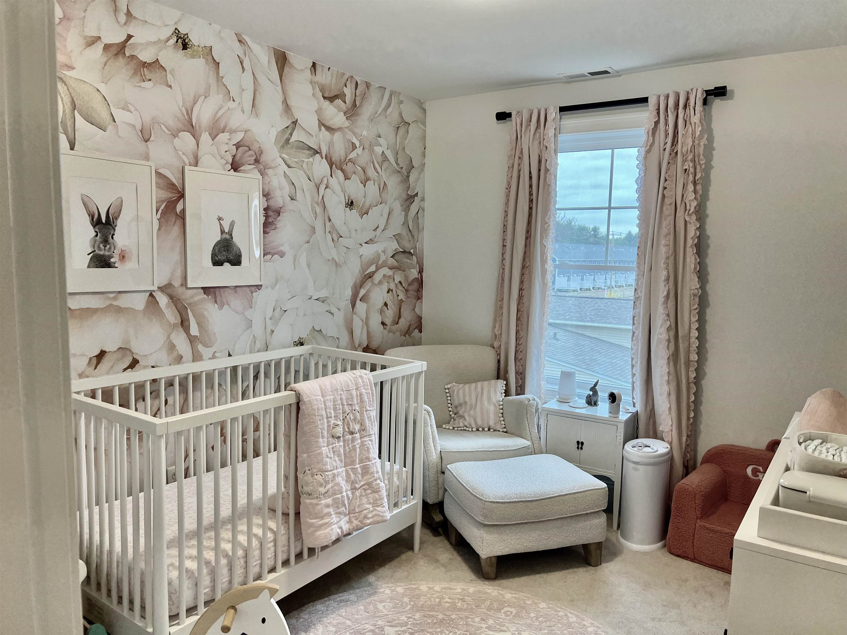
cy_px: 318
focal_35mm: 26
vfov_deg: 53.1
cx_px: 424
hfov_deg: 67.3
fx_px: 636
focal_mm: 5.7
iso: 125
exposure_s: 1/120
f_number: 1.5
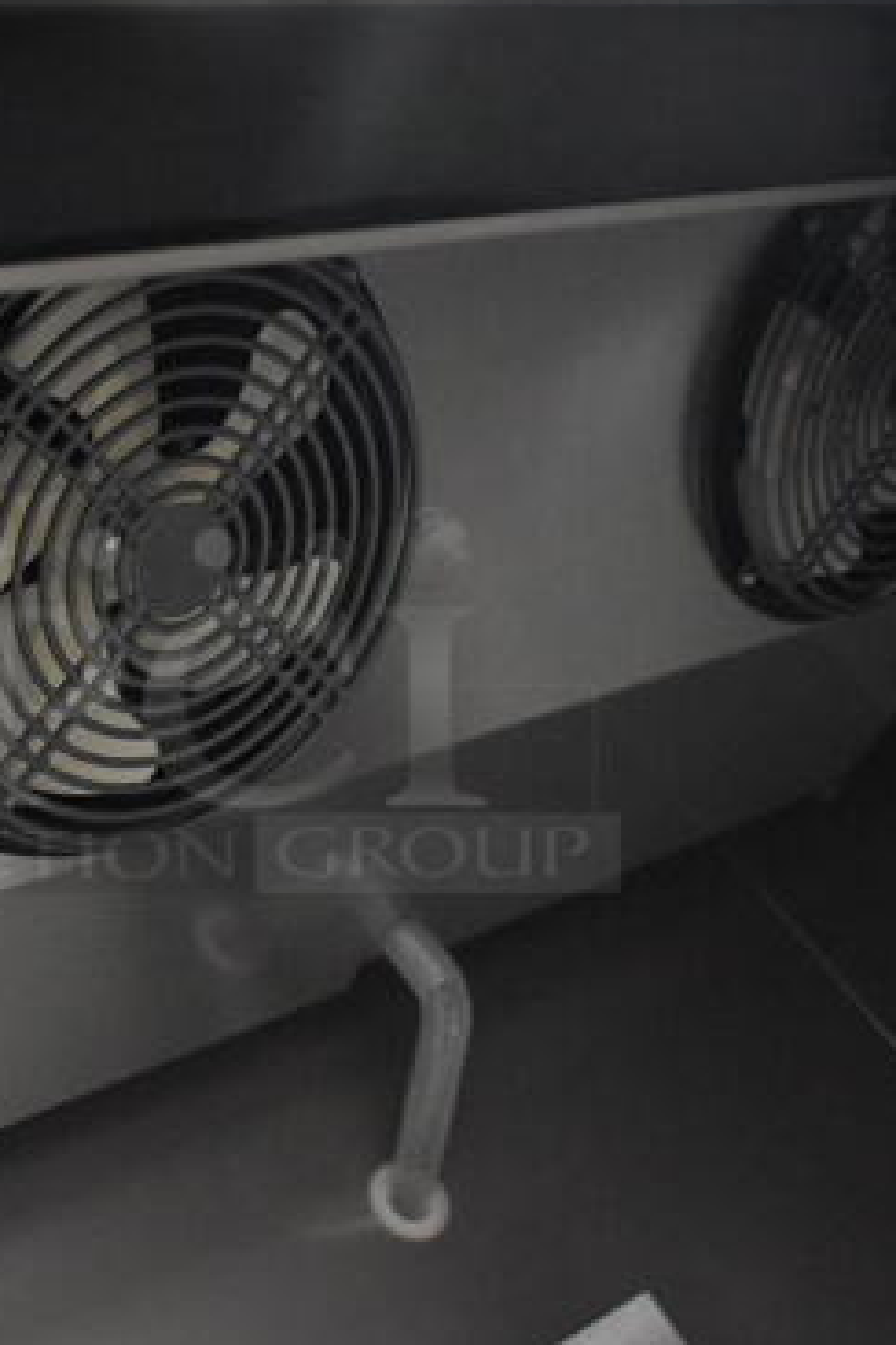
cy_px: 698
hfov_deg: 29.4
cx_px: 213
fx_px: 1680
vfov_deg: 43.6
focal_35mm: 45
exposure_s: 1/30
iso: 8000
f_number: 3.5
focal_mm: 18
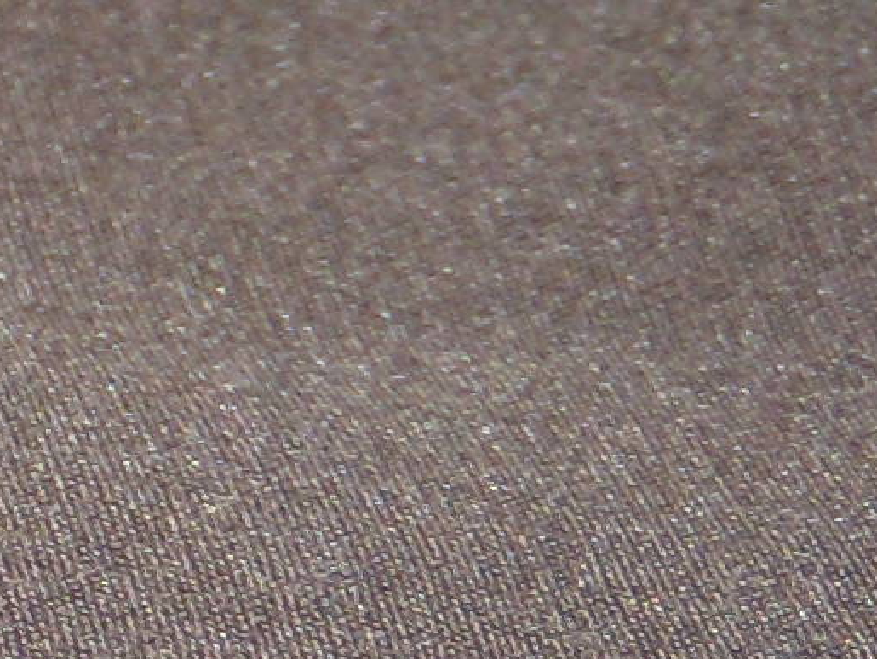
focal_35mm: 228
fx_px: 5780
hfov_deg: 7.5
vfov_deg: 6.5
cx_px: -1890
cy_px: -14
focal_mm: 6.4
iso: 80
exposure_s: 1/60
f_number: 3.6
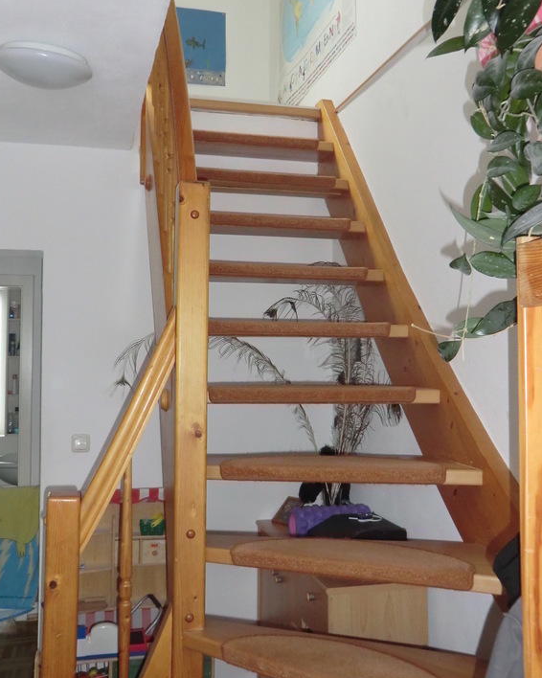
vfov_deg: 50.3
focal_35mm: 36
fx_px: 722
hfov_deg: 41.1
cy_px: 328
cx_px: 268
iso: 400
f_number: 3.6
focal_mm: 6.1
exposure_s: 1/50
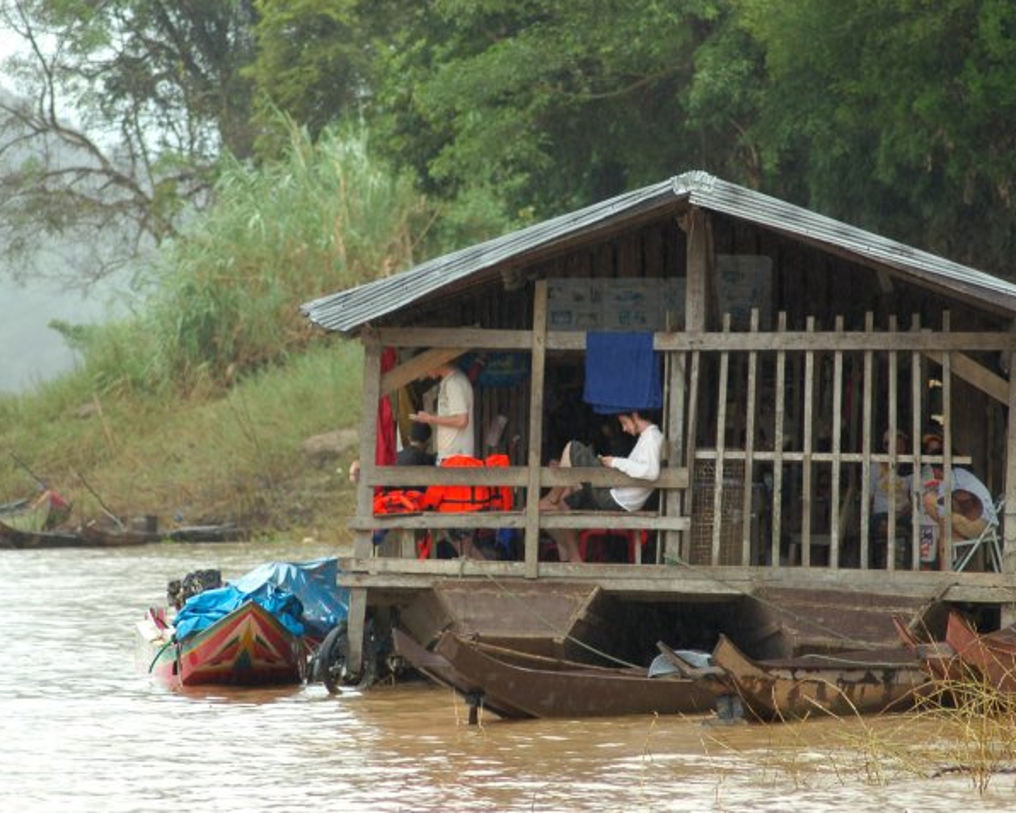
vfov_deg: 5.9
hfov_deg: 7.3
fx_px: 7927
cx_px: 496
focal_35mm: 264
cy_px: 407
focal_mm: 155
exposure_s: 1/125
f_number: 4.8
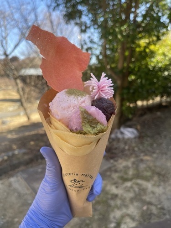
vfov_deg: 69.4
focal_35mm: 25
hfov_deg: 54.9
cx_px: 86
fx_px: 165
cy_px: 114
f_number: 1.6
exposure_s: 1/501
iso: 32
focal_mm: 5.1
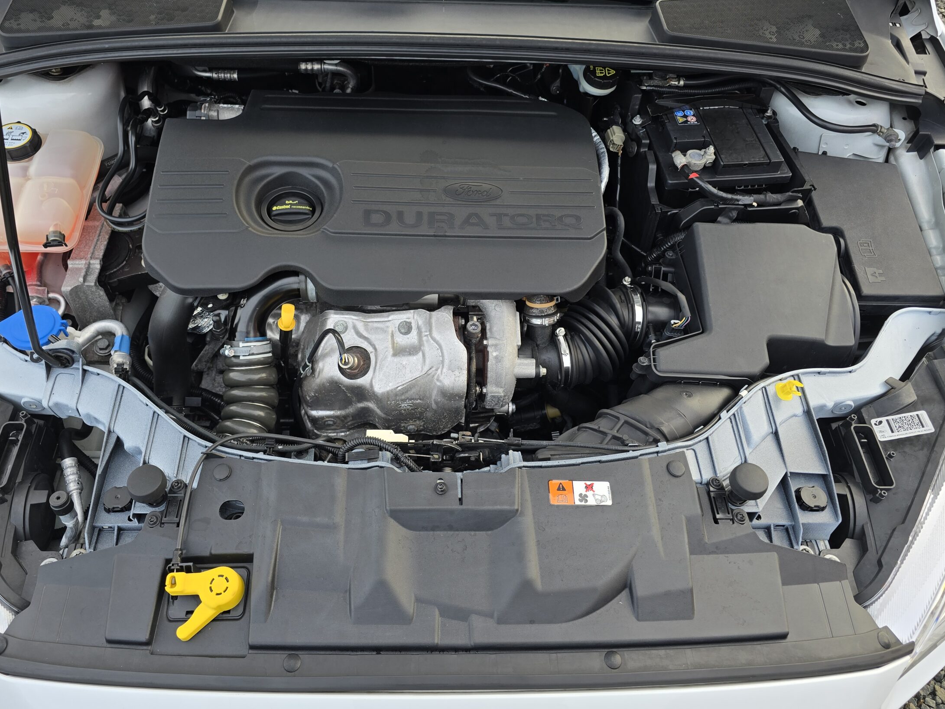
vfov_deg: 51.1
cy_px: 297
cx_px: 430
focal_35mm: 27
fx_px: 737
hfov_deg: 65.2
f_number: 1.7
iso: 32
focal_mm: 6.3
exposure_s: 1/180
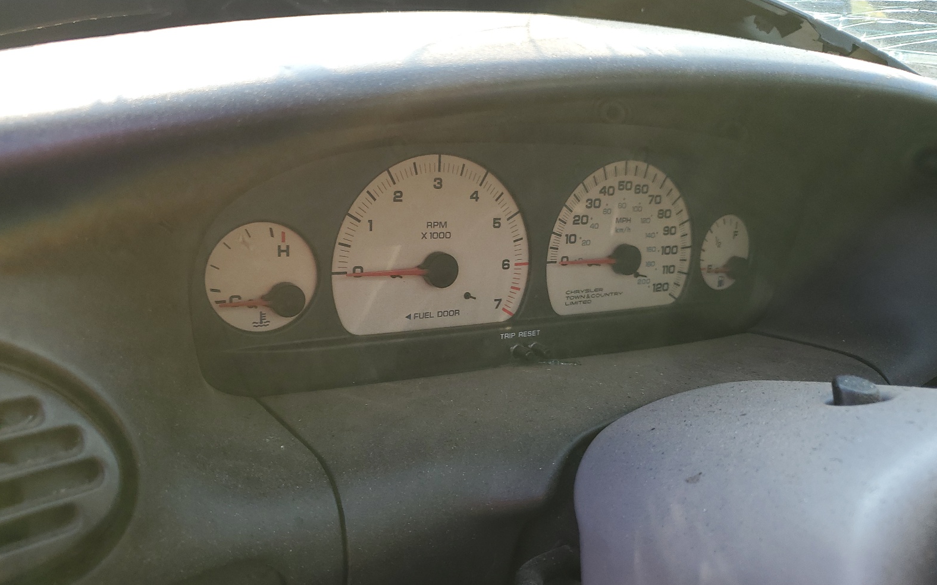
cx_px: 472
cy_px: 299
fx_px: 715
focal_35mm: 28
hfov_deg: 66.5
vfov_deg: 44.5
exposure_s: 1/208
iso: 50
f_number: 1.5
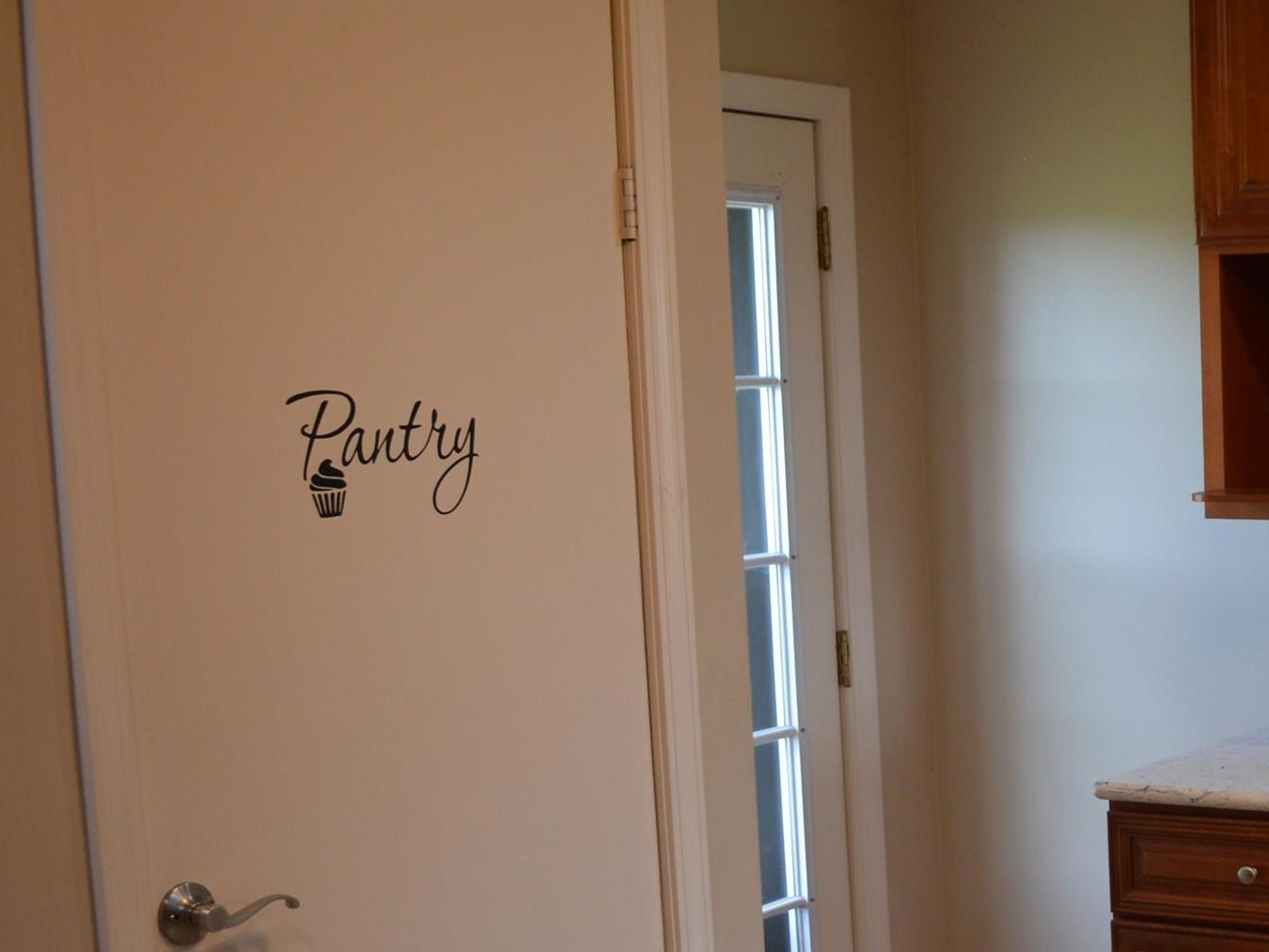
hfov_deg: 29.4
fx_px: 2163
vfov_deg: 24.7
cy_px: 618
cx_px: 1408
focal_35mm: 59
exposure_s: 1/60
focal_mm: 18
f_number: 4
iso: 400
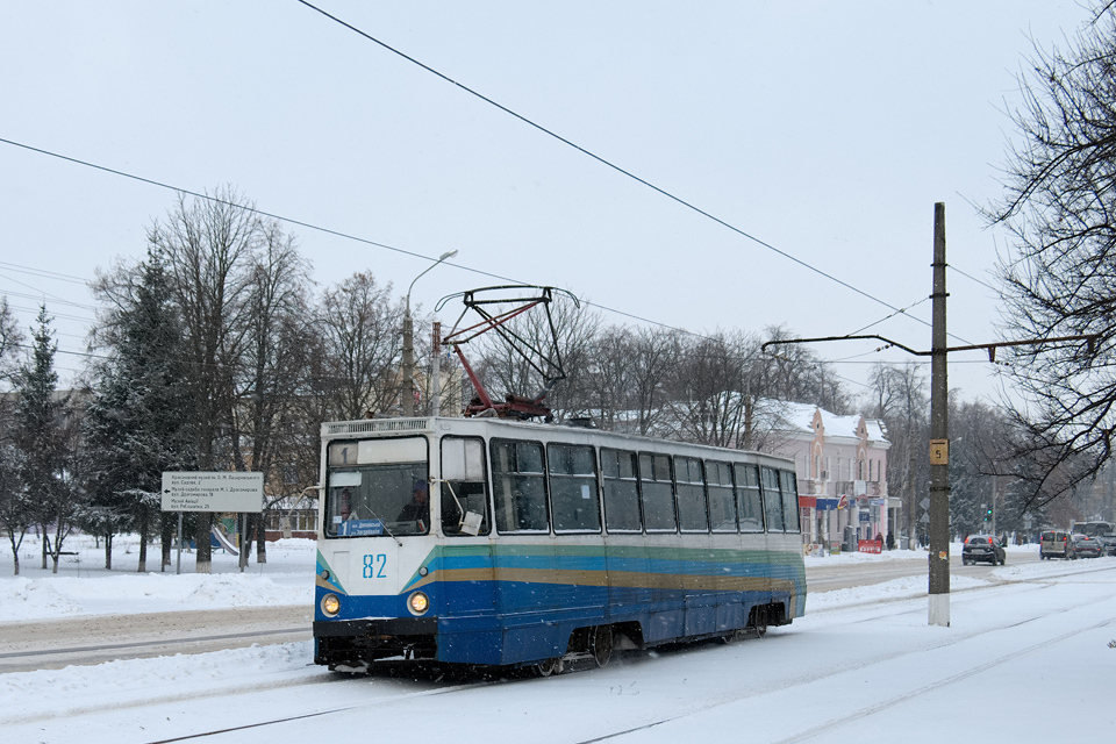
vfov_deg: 27.0
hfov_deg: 39.6
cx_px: 558
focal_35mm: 50
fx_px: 1550
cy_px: 428
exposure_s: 1/500
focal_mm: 26.6
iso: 200
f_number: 4.2
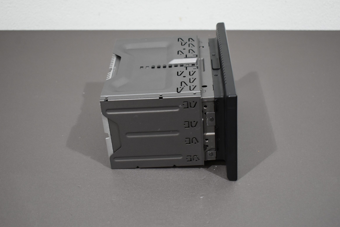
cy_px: 110
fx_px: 501
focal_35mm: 53
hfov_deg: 37.5
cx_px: 180
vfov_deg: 25.5
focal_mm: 32
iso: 1000
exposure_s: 1/125
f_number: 4.5
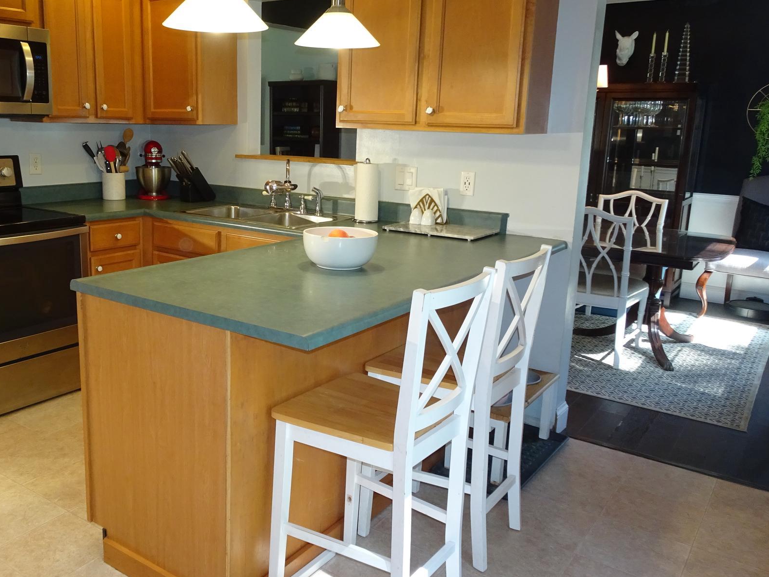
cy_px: 272
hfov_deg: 57.7
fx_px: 689
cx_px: 292
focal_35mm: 31
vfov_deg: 45.4
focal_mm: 4.1
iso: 200
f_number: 3.5
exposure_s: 1/30
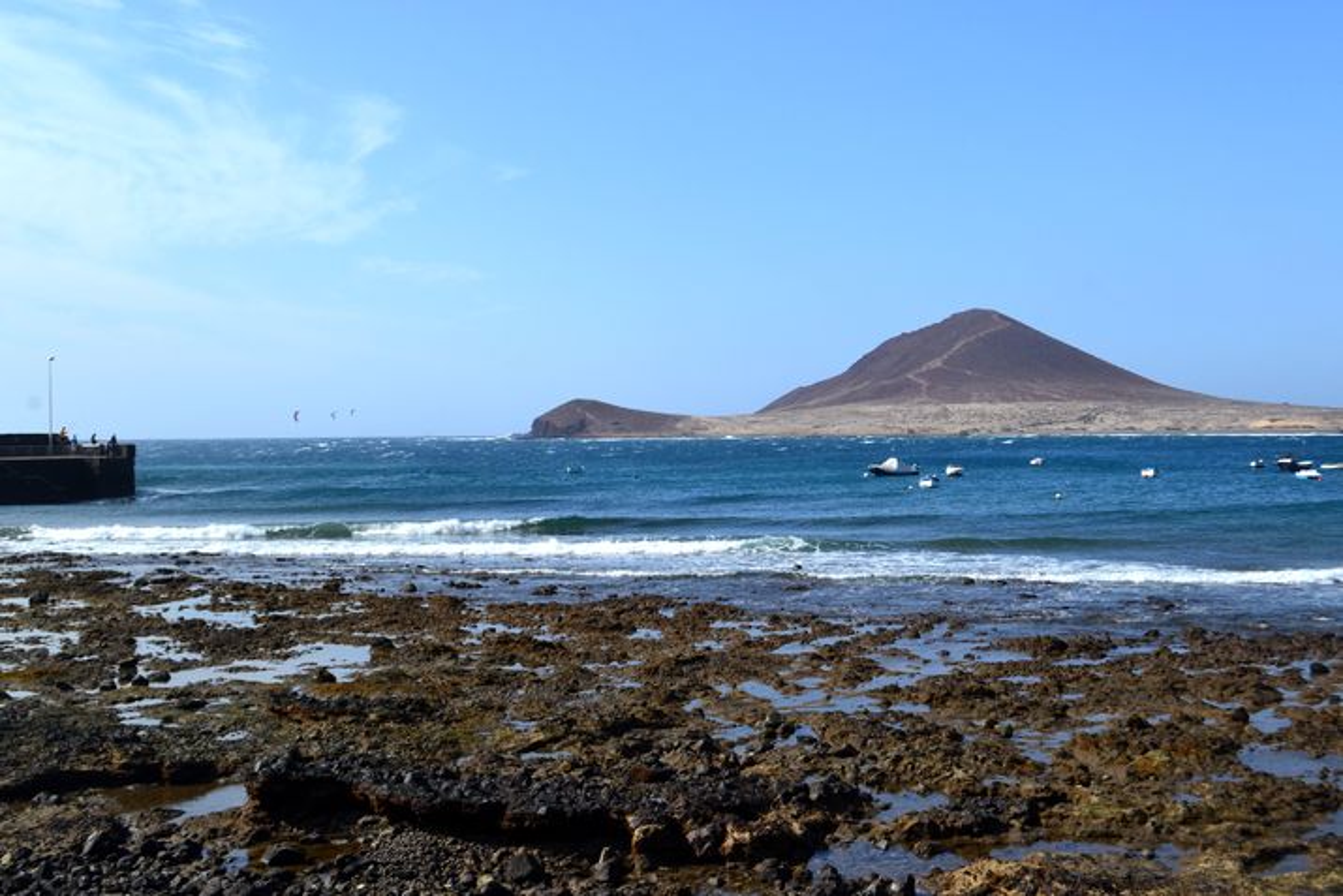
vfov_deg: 31.9
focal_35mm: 42
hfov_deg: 46.4
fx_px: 1567
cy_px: 448
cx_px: 672
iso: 400
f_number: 11
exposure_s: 1/500
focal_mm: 28
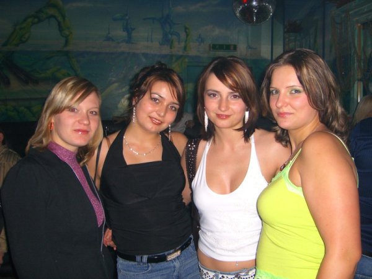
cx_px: 186
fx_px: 408
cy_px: 140
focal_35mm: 38
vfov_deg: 37.7
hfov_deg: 49.0
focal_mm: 7.9
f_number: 2.8
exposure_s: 1/60
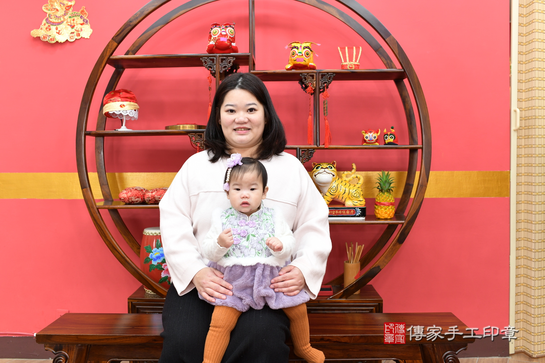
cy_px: 182
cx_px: 272
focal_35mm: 35
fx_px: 530
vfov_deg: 37.9
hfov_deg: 54.4
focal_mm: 35
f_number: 4.5
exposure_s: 1/200
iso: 800
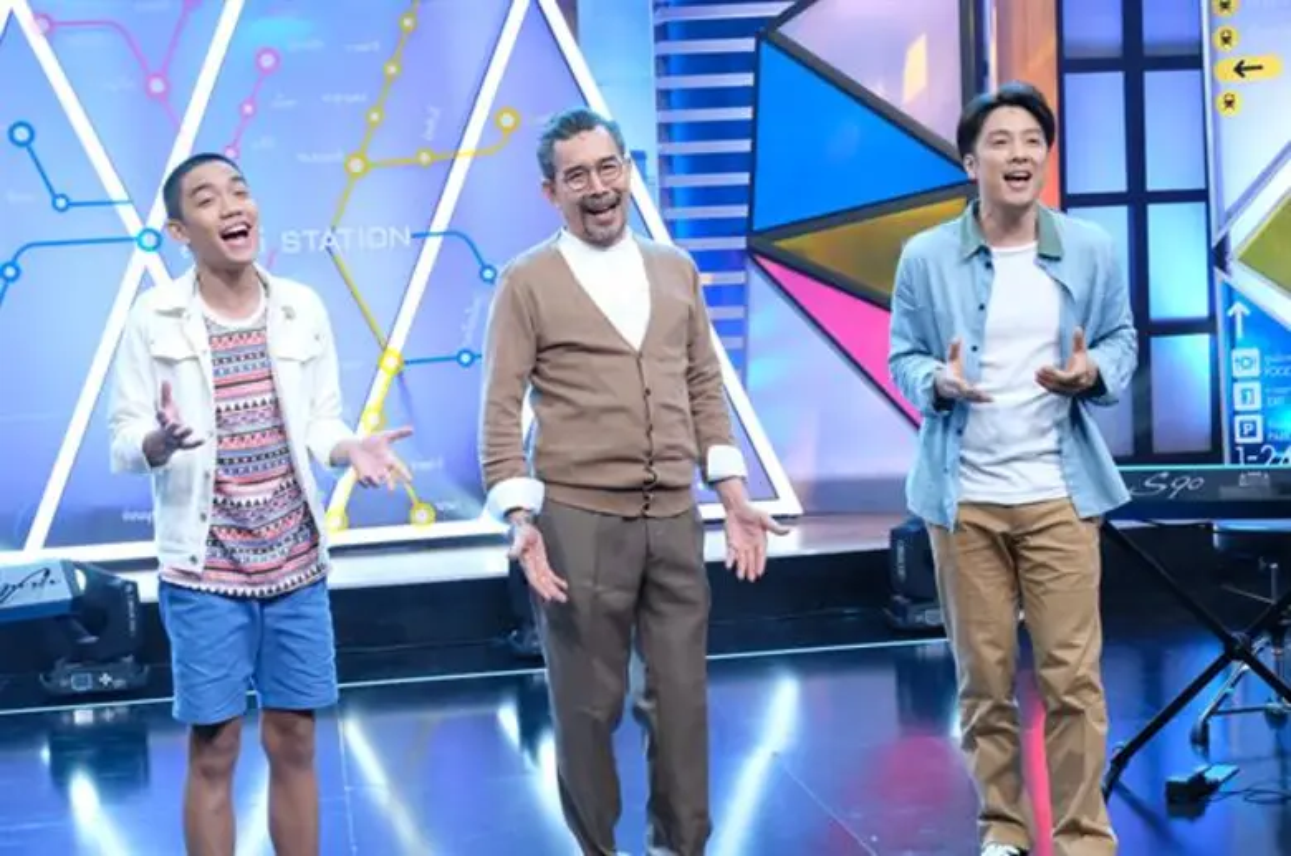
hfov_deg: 34.5
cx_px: 646
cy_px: 428
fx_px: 2076
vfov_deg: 23.3
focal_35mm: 58
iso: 12800
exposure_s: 1/250
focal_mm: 38.9
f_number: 7.1
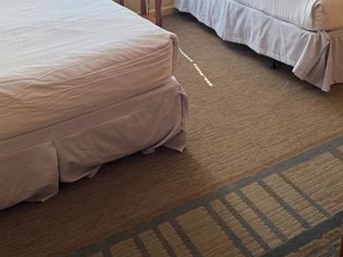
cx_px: 177
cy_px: 30
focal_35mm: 44
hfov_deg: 43.0
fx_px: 436
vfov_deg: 31.4
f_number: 1.78
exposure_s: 1/120
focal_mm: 6.76
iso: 100
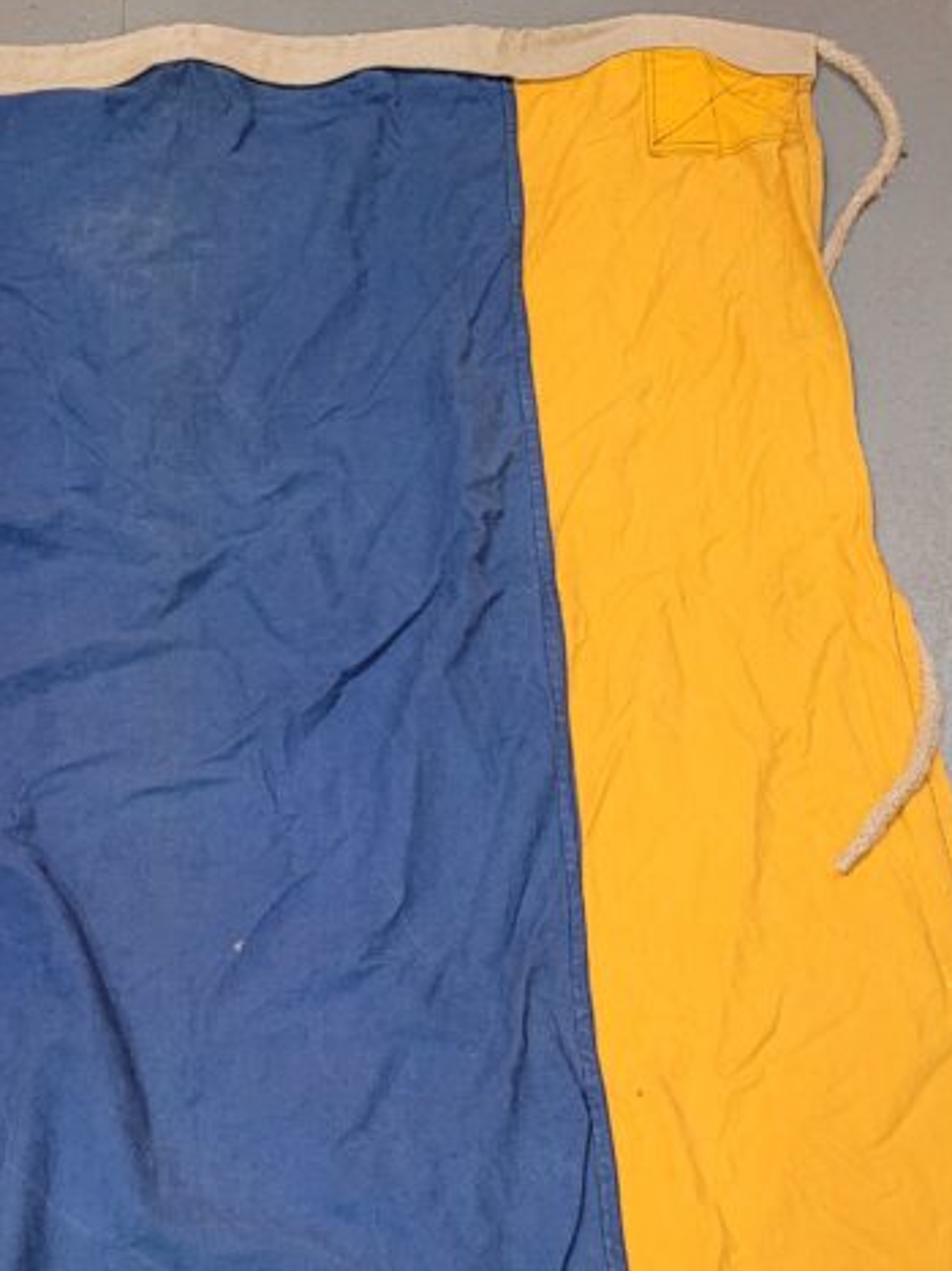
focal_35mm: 57
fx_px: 2091
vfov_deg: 33.1
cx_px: 196
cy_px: 966
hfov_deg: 25.2
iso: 500
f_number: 1.8
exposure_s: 1/50
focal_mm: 5.4
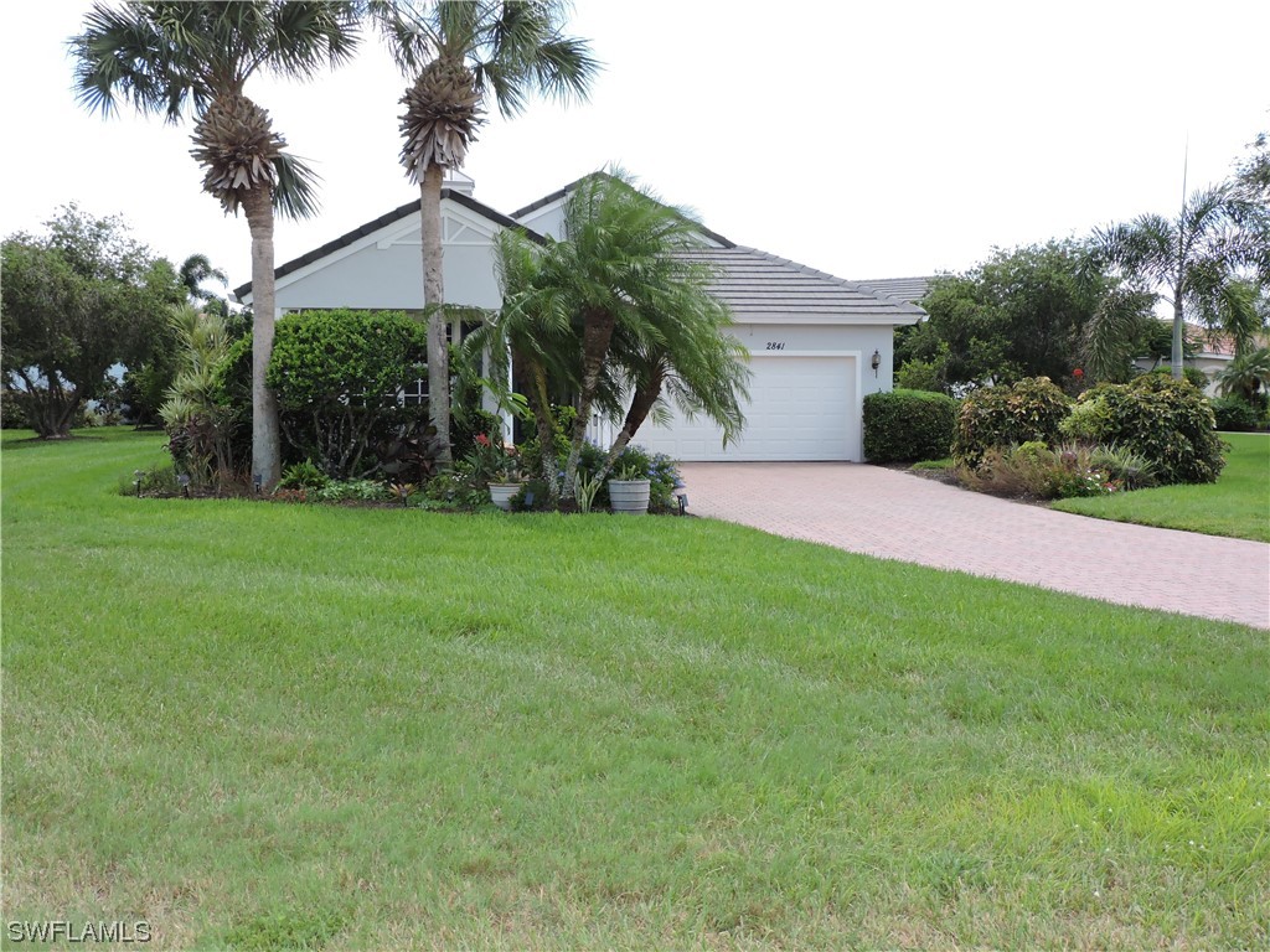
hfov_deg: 52.6
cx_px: 635
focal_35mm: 35
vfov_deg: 40.7
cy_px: 476
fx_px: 1284
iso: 280
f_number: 3.3
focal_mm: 6.2
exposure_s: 1/1000
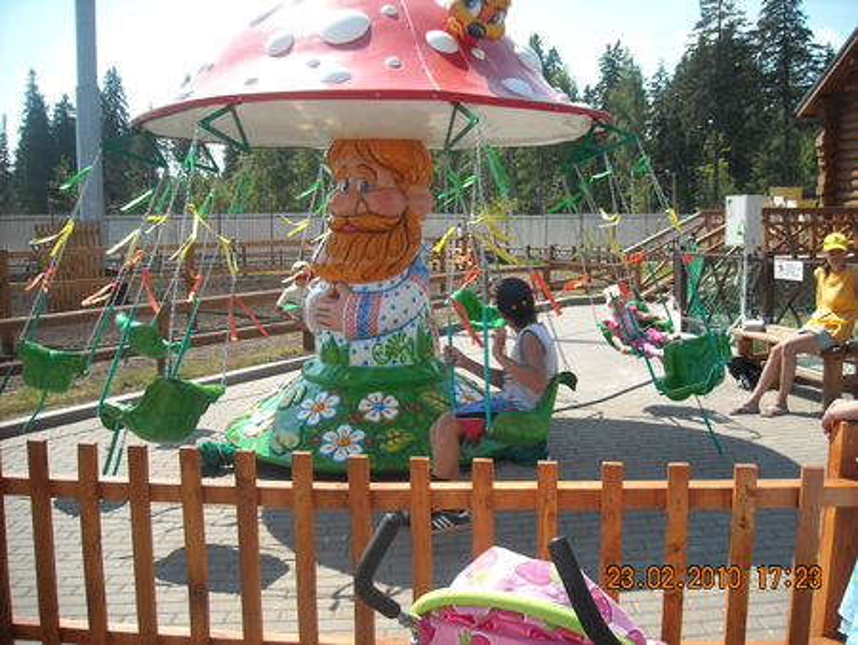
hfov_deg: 52.6
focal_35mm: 35
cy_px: 322
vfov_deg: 40.7
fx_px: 868
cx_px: 429
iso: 104
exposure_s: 1/250
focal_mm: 5.7
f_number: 5.6
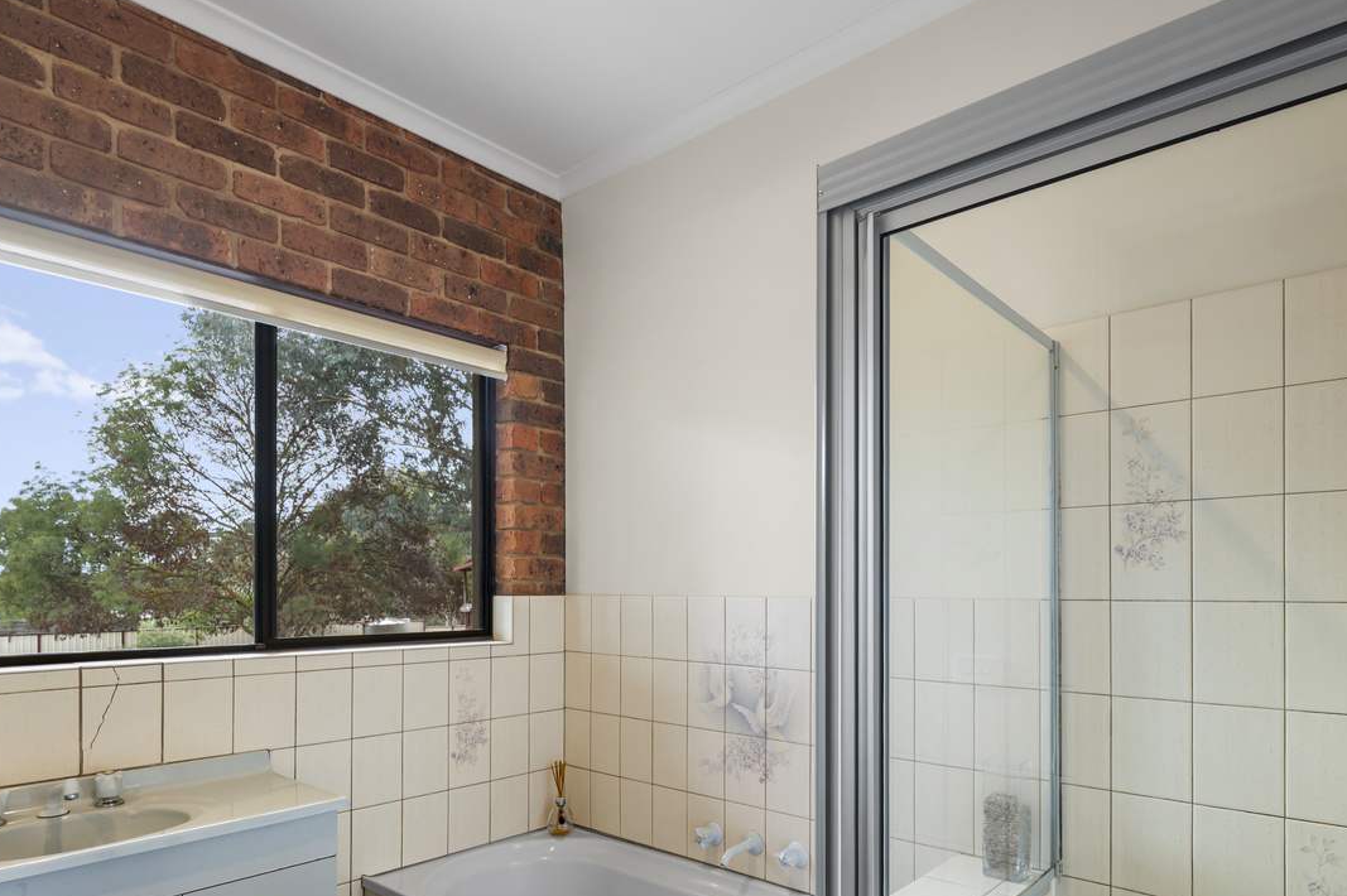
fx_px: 785
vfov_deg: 58.4
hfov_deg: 81.1
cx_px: 728
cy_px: 577
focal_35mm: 21
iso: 250
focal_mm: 14
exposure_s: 1/2
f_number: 9
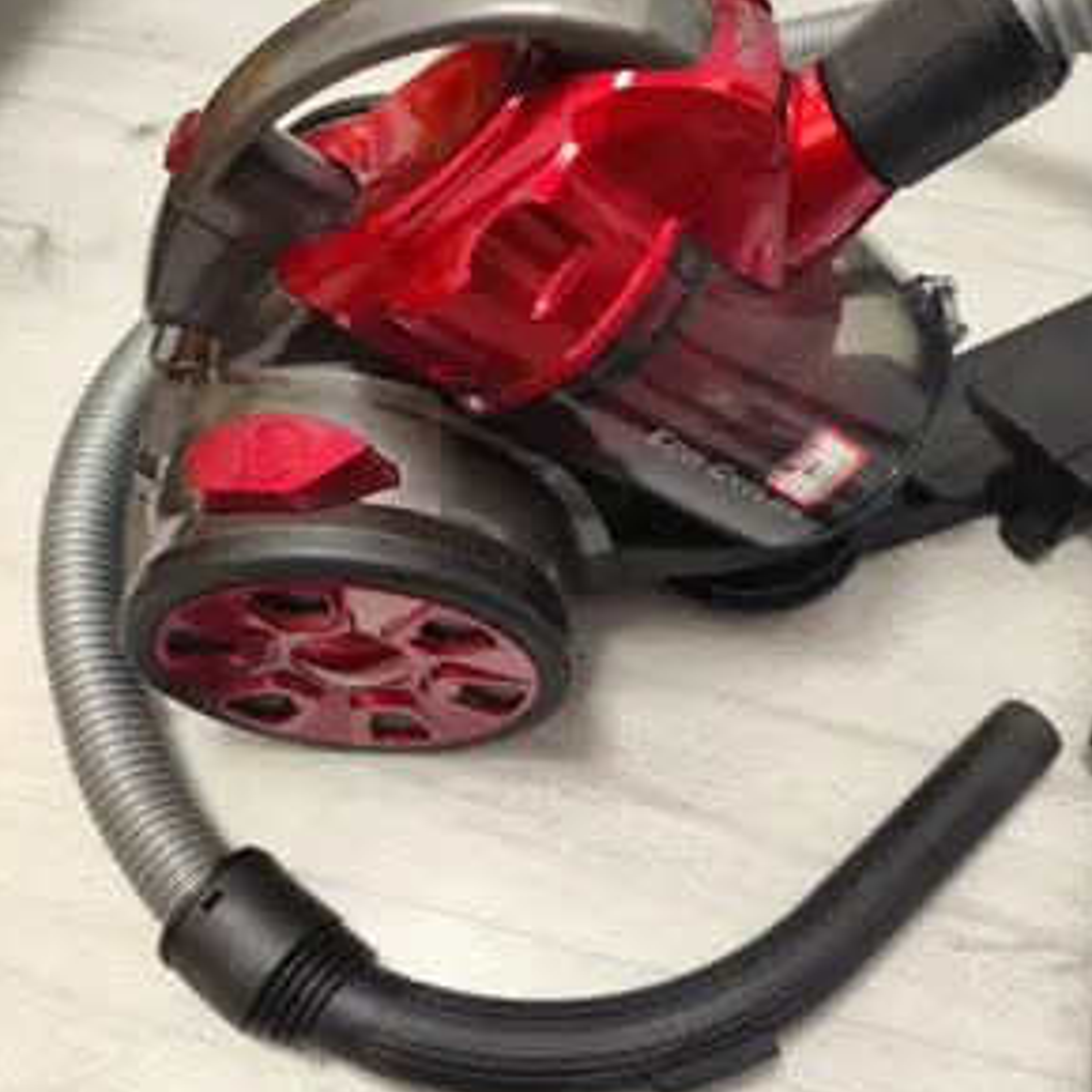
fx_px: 999
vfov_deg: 57.2
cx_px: 554
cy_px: 505
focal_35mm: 28
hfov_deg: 57.3
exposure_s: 1/50
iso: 640
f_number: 1.65
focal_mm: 6.14
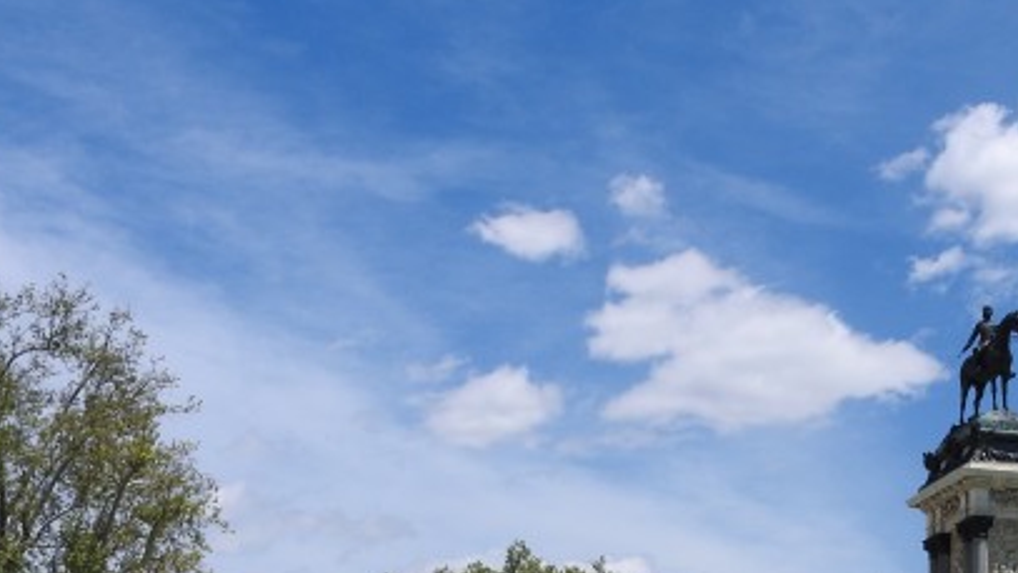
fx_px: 2025
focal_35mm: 75
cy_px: 540
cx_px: 765
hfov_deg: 27.8
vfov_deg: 15.9
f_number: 3.8
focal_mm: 6.3
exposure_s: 1/2000
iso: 100
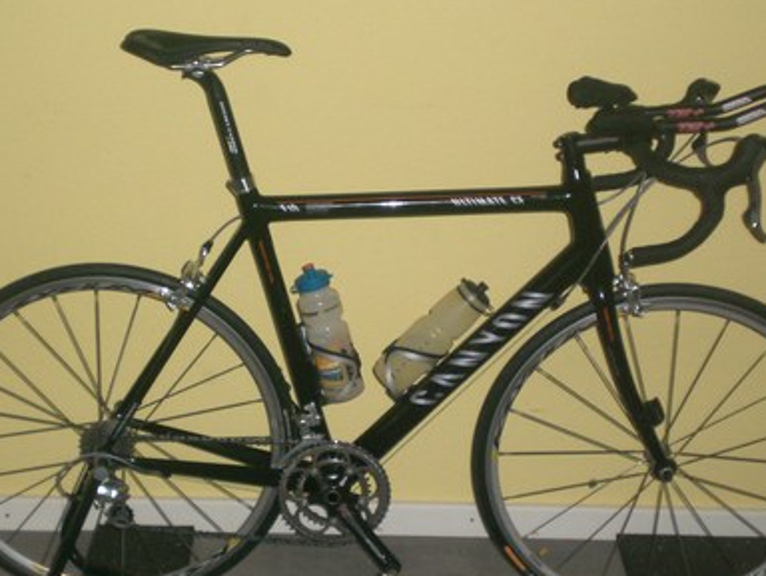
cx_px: 417
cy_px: 336
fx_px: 1617
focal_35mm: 73
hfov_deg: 26.6
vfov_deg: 20.2
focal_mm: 8.44
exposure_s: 1/60
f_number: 3.6
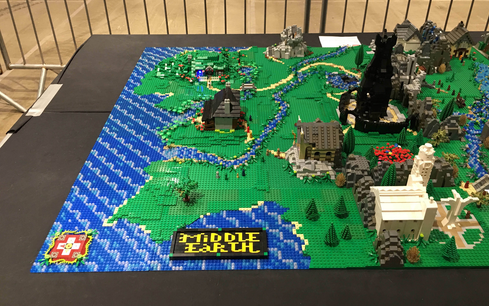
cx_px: 246
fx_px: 413
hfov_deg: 61.2
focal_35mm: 31
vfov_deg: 40.5
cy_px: 127
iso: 80
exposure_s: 1/17
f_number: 2.2
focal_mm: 4.15
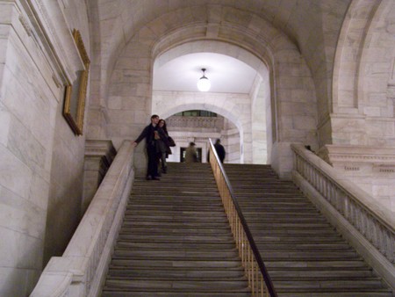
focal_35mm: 38
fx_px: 434
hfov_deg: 49.0
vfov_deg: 37.8
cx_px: 198
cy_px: 148
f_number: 2.8
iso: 400
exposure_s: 1/8
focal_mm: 6.3
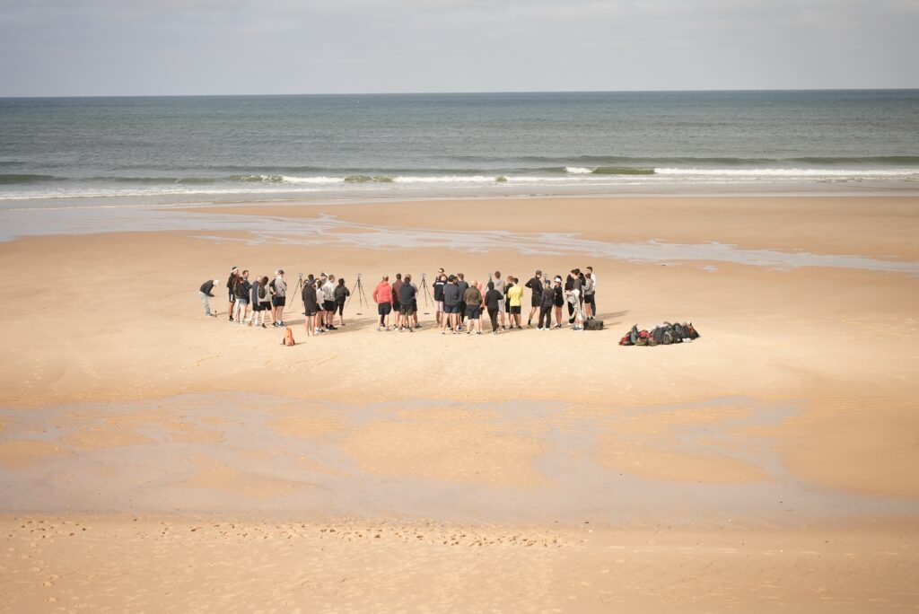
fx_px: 1916
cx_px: 460
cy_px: 307
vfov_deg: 18.2
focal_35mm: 75
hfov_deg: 27.0
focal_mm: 75
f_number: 2.8
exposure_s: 1/250
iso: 640
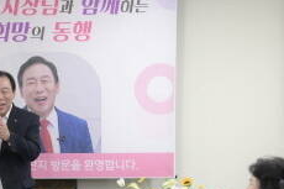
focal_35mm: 128
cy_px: 212
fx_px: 1009
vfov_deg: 10.6
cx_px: 8
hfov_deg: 15.8
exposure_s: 1/160
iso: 3200
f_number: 4
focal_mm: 46
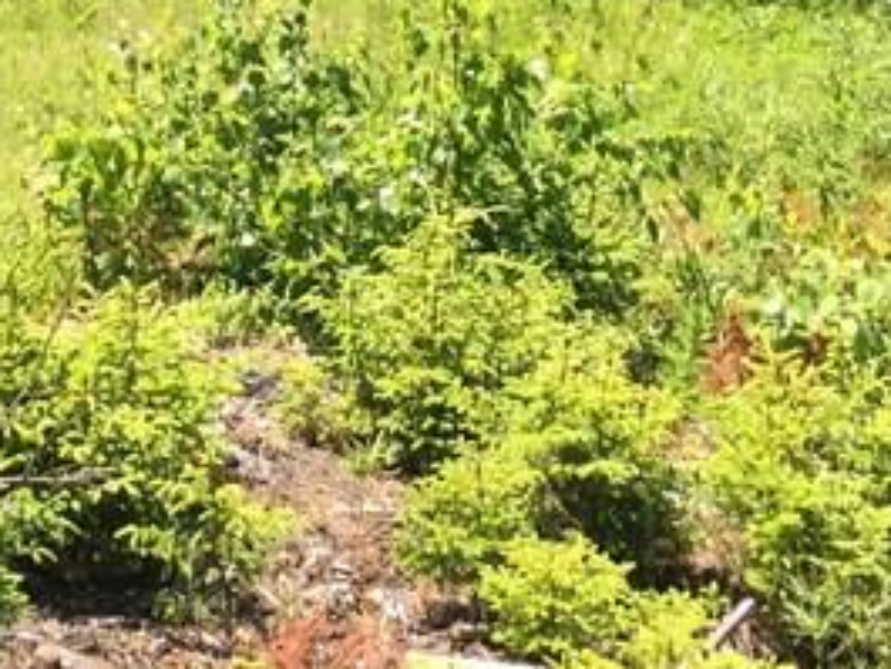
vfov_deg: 12.3
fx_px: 2884
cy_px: -457
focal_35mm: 112
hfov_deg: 17.2
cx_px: 44
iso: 32
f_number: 2.2
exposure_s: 1/608
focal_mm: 4.15
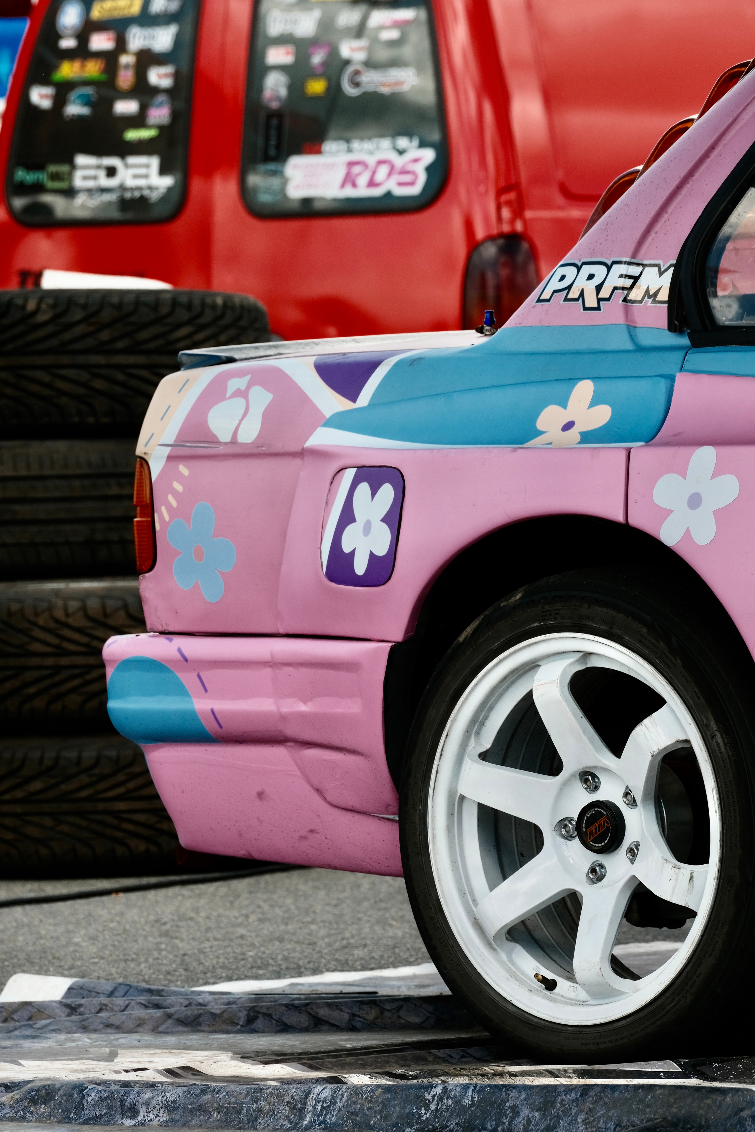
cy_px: 566
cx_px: 378
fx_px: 8713
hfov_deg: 5.0
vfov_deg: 7.4
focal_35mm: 277
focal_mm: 184.6
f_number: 9
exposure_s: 1/280
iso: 250
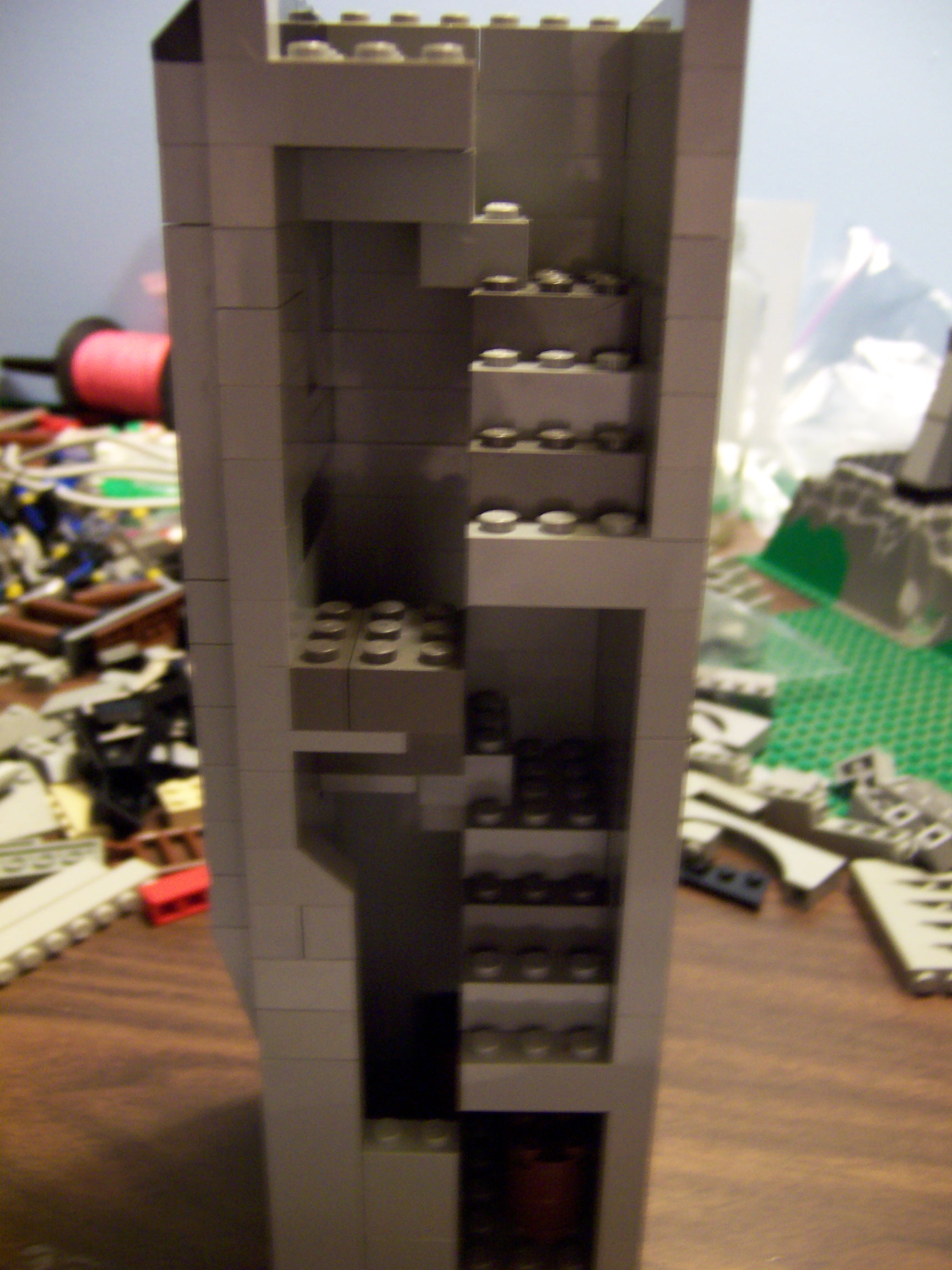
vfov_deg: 55.4
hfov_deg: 42.9
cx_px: 476
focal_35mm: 33
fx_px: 1210
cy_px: 635
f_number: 2.8
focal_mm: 5.5
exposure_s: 1/8
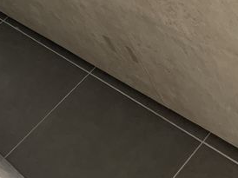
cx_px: 250
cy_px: -51
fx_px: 653
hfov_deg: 19.9
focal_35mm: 95
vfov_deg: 14.9
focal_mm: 4.25
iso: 100
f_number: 1.8
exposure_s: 1/64
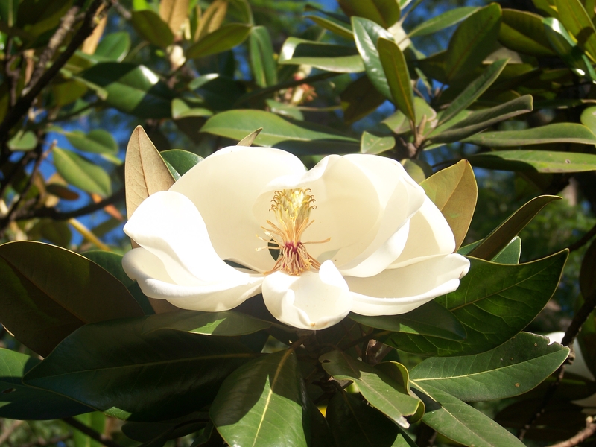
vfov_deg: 15.4
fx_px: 1653
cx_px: 298
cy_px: 224
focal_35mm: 96
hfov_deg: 20.4
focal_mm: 17.6
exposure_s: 1/500
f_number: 3.2
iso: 64
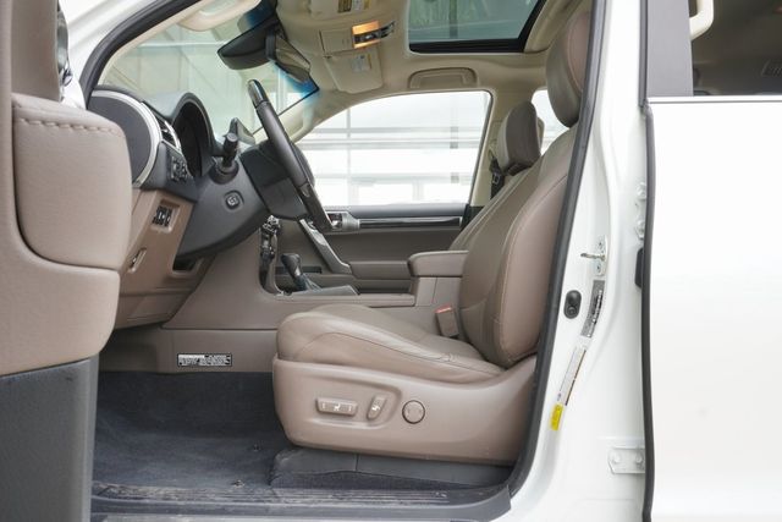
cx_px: 391
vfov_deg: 41.7
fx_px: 684
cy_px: 261
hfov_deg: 59.5
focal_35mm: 32
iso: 160
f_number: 13
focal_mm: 21
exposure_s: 1/15
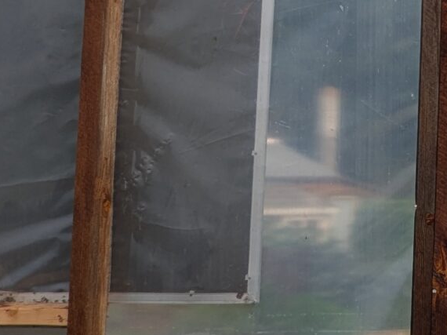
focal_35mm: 72
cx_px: 587
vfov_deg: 20.2
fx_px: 929
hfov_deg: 23.7
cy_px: 78
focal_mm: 2.35
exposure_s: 1/436
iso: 45
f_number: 2.2
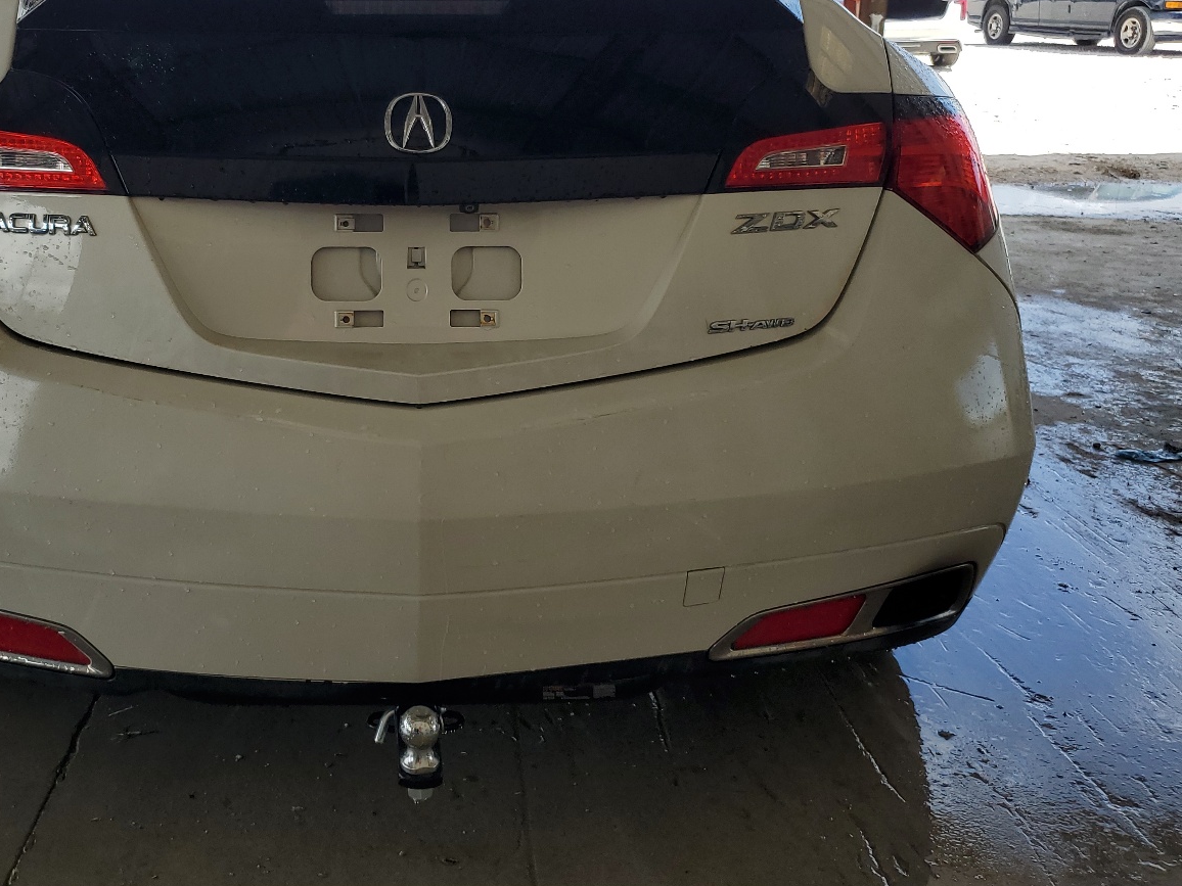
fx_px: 1229
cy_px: 302
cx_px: 405
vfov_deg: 39.2
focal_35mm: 36
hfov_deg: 50.5
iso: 50
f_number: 1.5
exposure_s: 1/1250
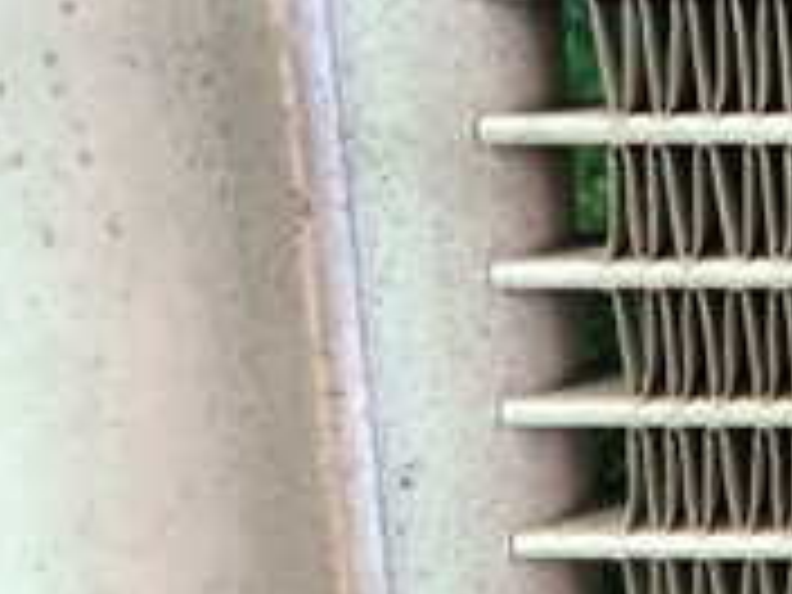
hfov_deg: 21.4
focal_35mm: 85
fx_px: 1945
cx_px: 940
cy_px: 612
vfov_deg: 16.9
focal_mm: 4.5
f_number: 2
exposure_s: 1/40
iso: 200
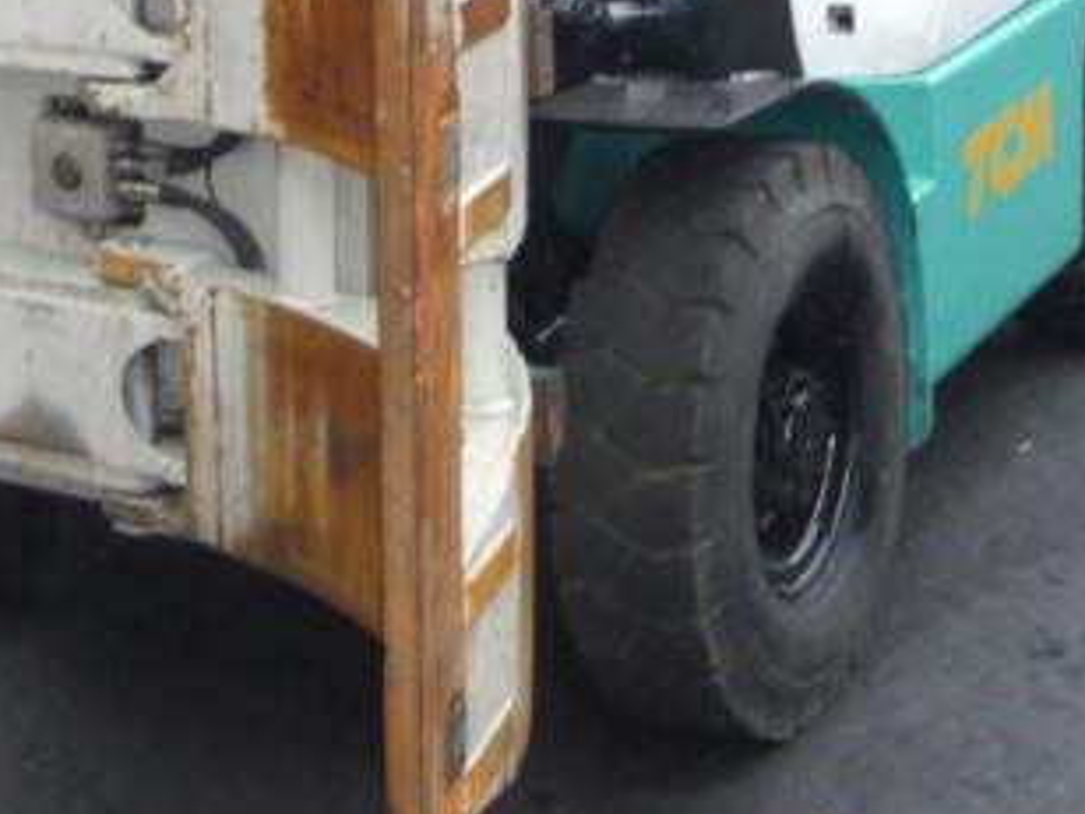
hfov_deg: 23.0
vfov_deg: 17.4
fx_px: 2602
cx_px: 134
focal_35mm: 83
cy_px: 11
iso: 200
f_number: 3.3
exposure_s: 1/30
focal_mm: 4.7
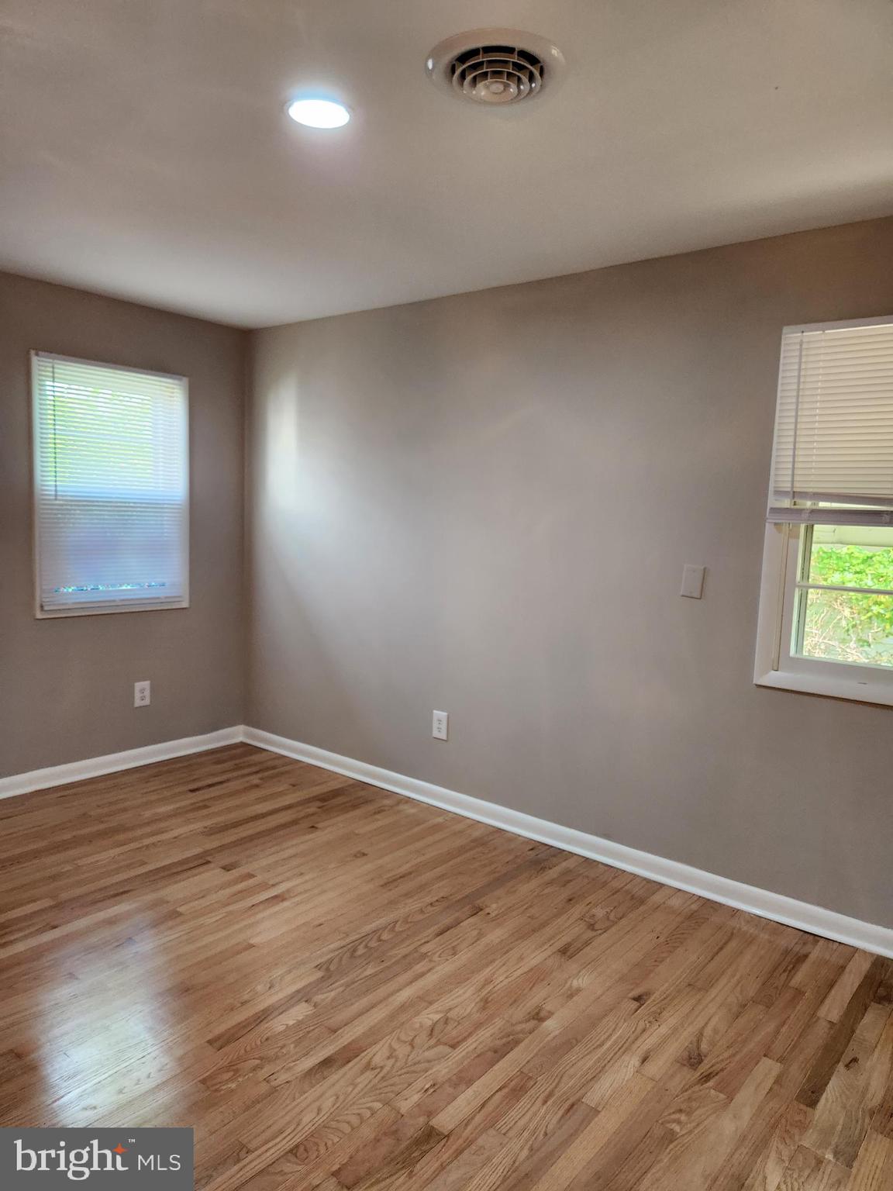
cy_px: 596
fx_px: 791
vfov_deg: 73.9
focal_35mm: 23
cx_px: 446
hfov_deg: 58.9
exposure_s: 1/120
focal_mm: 5.4
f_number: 1.8
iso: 200
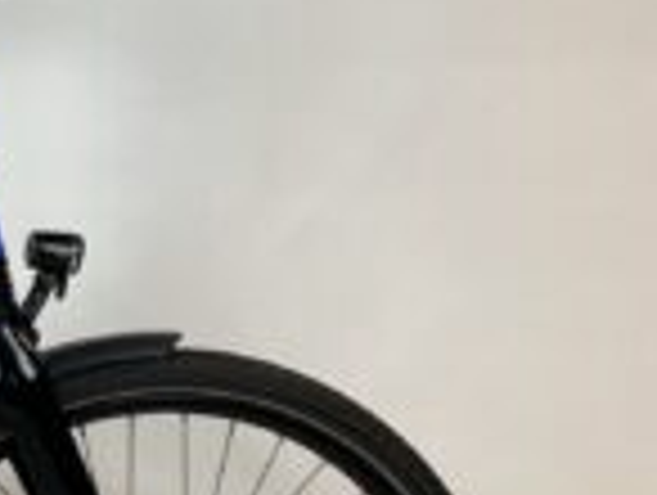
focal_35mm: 80
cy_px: 369
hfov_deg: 20.6
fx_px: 1521
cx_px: -342
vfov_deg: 18.4
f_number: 1.8
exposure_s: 1/100
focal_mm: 4.25
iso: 100
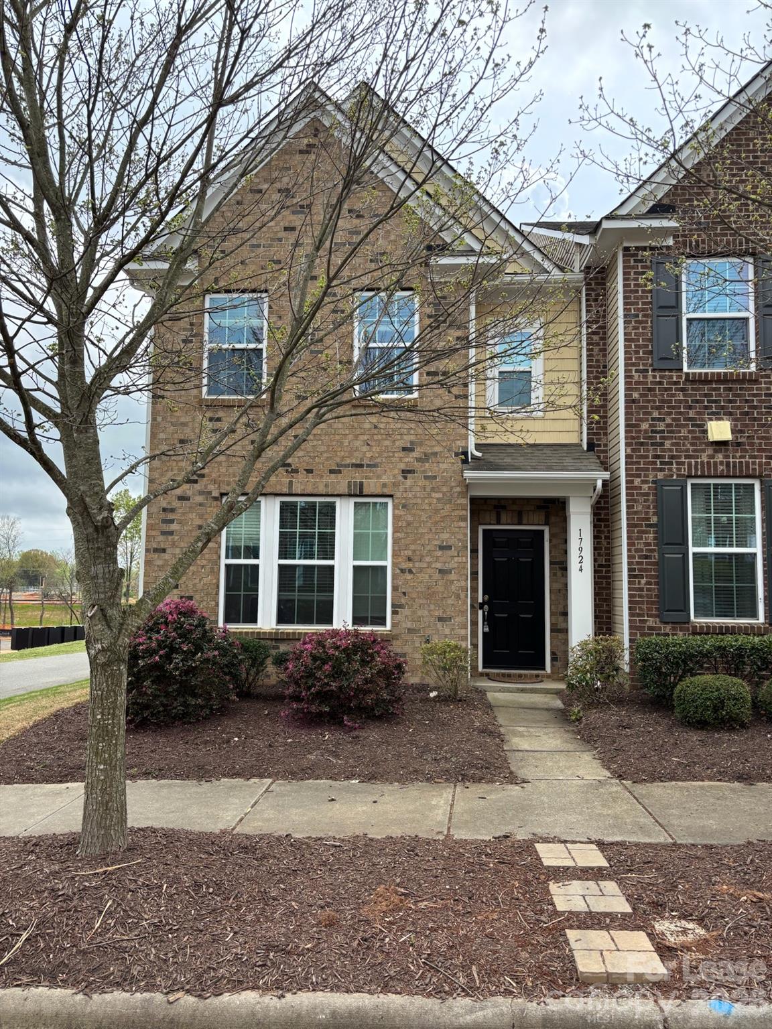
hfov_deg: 53.1
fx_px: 773
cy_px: 514
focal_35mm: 26
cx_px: 386
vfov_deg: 67.3
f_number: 1.6
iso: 50
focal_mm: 5.96
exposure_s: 1/1115
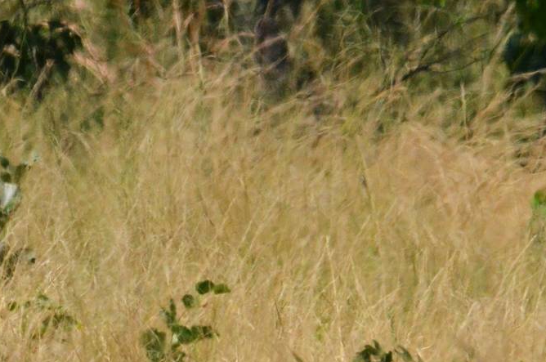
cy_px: 249
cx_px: -11
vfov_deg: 0.8
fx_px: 27193
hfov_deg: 1.2
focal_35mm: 1796
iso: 2500
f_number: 14
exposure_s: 1/3200
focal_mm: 500
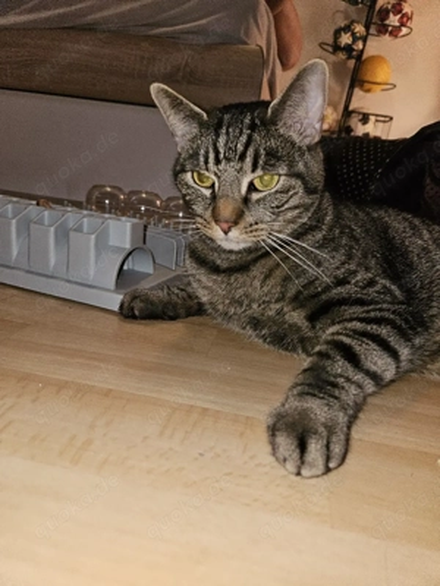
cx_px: 220
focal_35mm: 23
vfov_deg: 73.9
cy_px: 293
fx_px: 390
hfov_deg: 58.9
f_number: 1.8
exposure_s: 1/24
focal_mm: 5.4
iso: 80
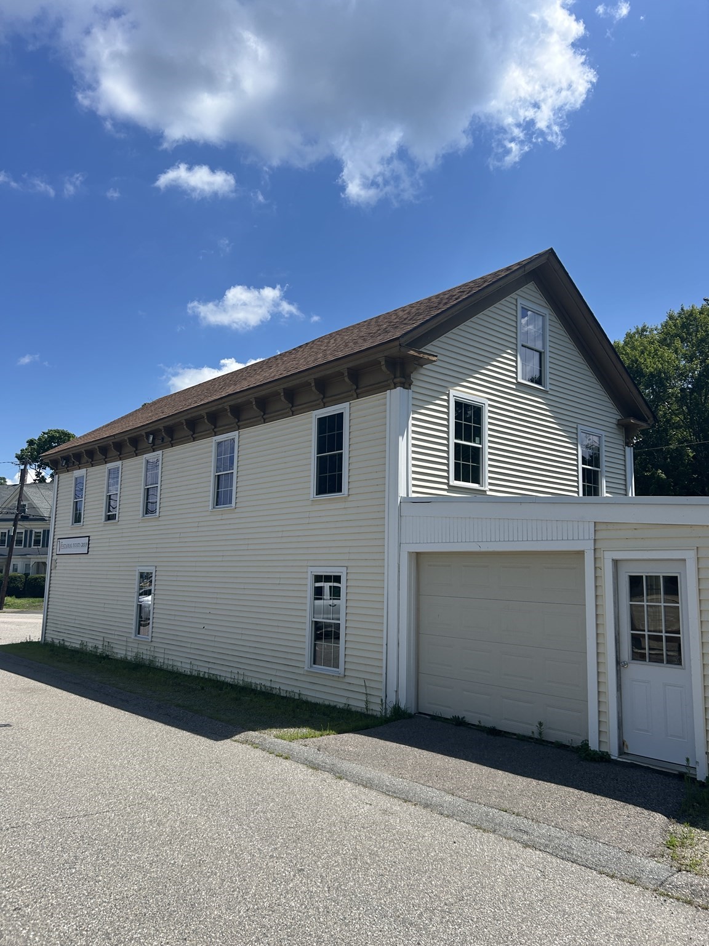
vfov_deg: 67.3
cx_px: 354
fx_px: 710
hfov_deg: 53.1
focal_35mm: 26
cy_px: 473
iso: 50
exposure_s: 1/5319
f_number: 1.5
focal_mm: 5.7
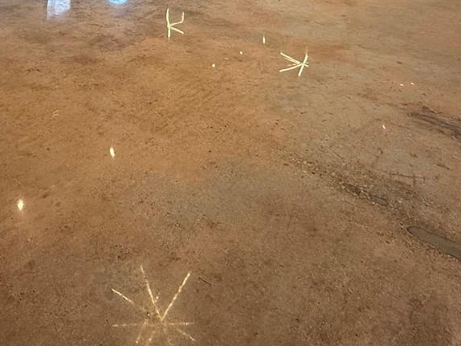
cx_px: 174
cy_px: -72
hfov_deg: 47.4
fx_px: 520
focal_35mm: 39
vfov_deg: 30.9
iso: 125
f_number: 2.2
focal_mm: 2.22
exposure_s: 1/120
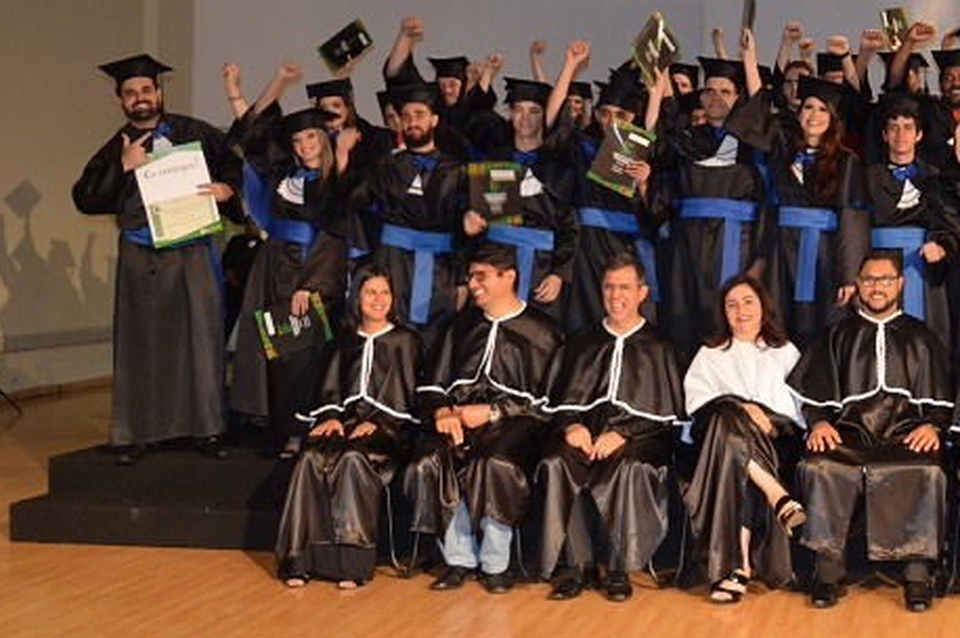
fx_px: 1571
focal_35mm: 59
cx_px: 773
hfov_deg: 33.0
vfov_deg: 22.8
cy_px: 216
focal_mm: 24
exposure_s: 1/60
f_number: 4
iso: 800
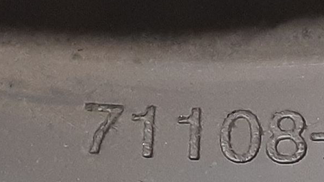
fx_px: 833
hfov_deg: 21.6
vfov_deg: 12.5
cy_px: 63
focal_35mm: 97
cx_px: 283
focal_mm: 3.93
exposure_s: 1/50
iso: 320
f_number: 1.7
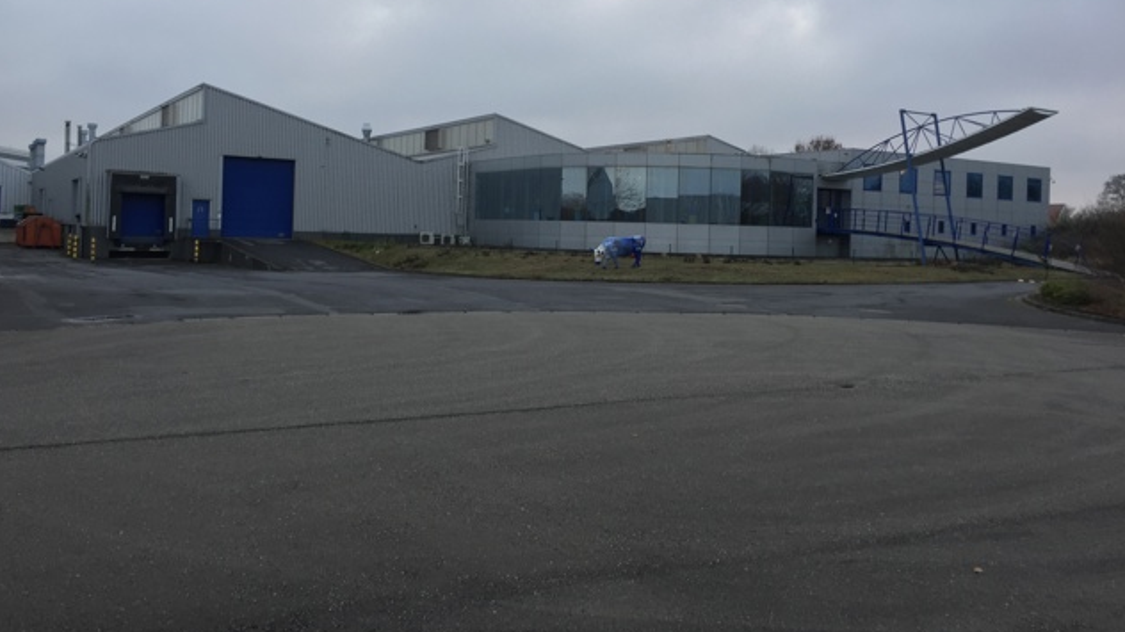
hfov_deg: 61.0
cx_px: 559
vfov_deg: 36.4
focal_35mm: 32
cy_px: 230
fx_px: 954
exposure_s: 1/50
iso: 32
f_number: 2.2
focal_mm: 4.15
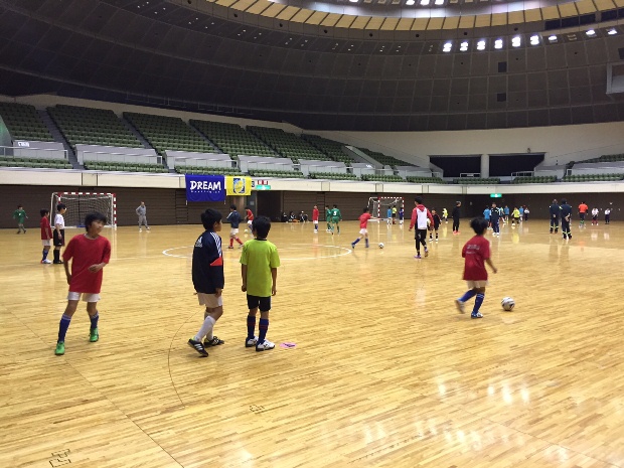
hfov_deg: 61.7
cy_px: 234
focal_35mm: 29
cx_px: 312
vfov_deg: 48.2
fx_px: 523
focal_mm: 4.15
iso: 125
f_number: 2.2
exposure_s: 1/30
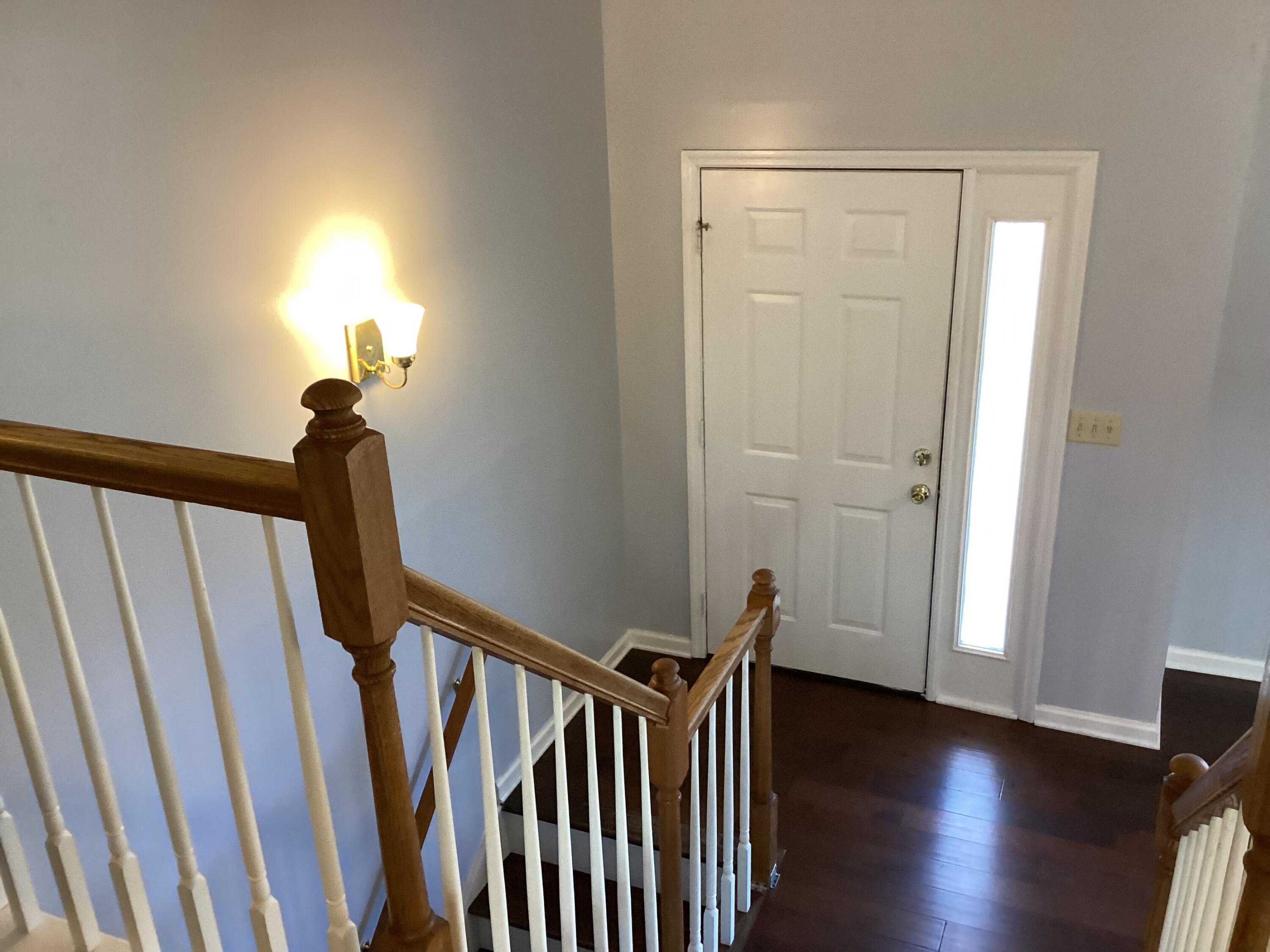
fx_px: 1137
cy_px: 476
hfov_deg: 58.4
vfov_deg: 45.4
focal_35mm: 31
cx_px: 635
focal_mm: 3.3
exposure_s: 1/60
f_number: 2.4
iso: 250
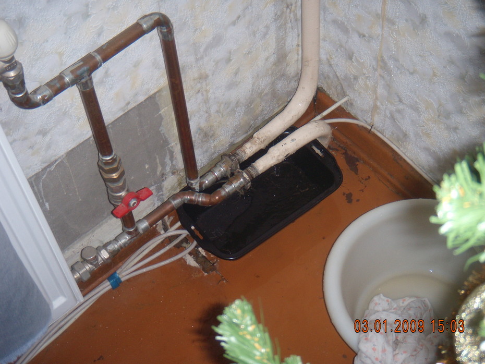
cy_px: 182
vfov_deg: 22.3
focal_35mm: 66
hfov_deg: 29.4
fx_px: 925
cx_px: 242
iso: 64
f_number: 3.9
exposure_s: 1/125
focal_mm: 11
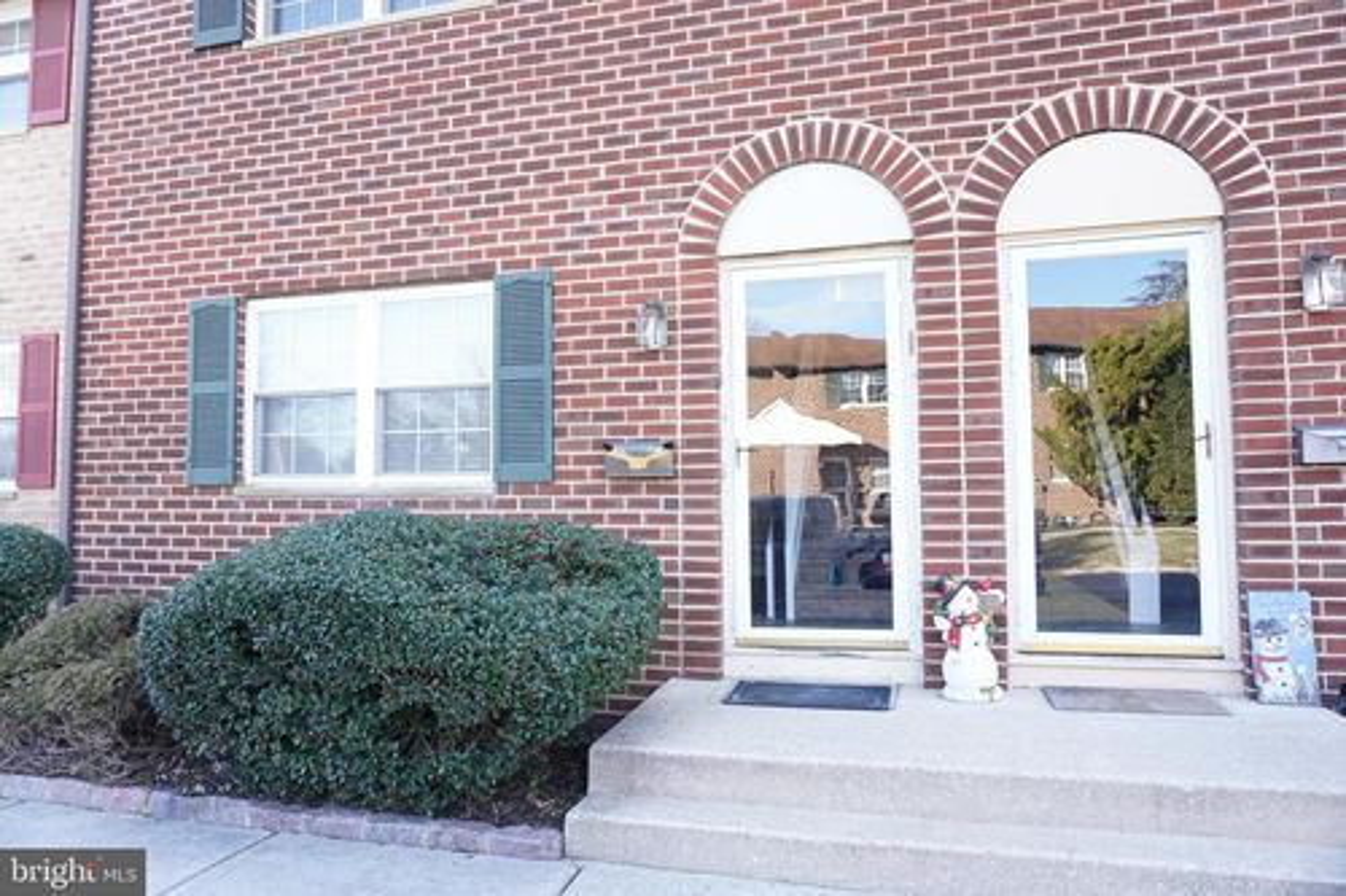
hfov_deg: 73.8
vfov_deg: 53.1
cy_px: 448
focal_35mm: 24
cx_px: 673
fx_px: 897
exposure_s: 1/160
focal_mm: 16
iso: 320
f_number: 4
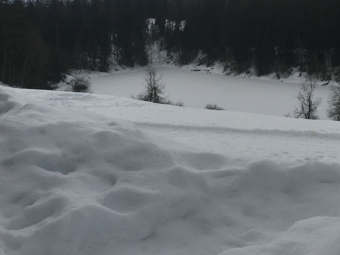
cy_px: 61
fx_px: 472
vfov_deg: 29.7
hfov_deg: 38.4
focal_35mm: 48
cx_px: 264
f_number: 2.2
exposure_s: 1/3846
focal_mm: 4.15
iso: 25
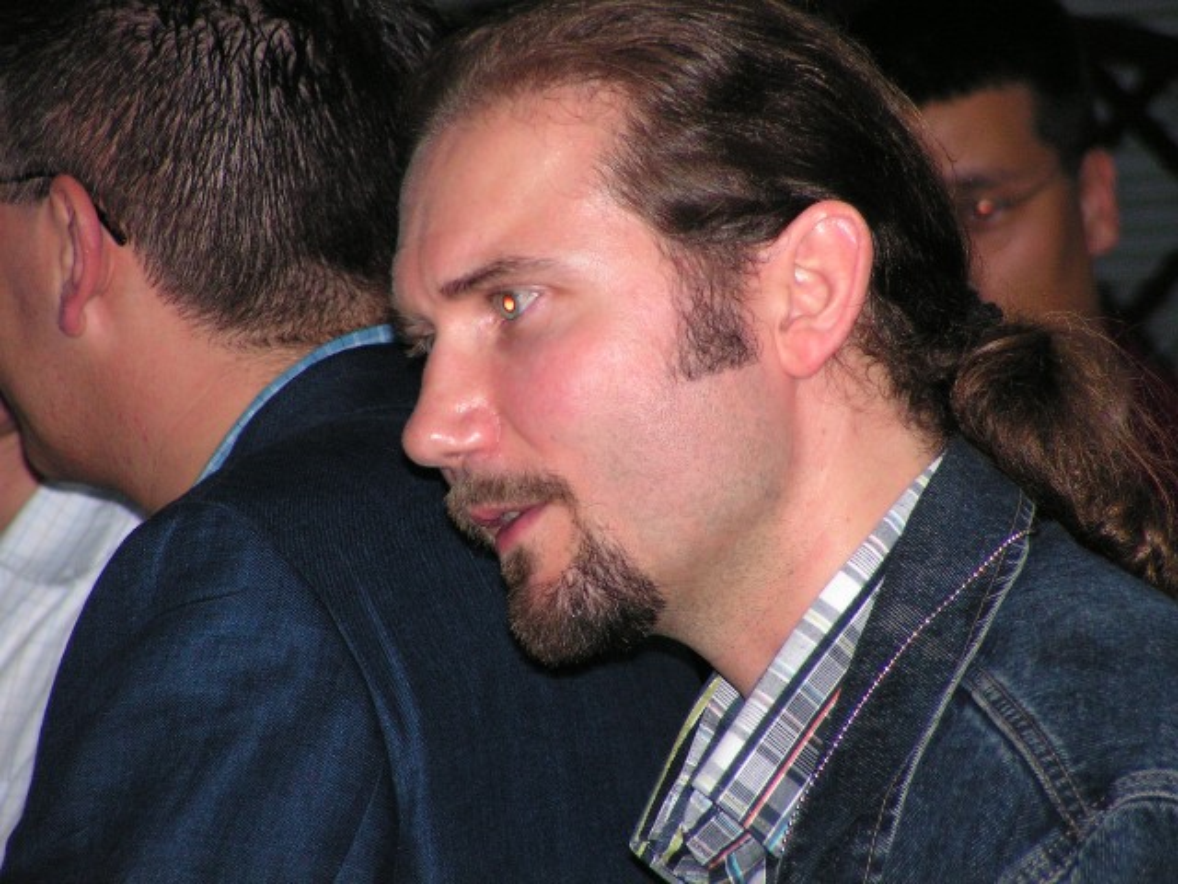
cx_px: 589
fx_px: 8576
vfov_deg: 5.9
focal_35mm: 252
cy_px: 442
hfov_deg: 7.9
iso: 200
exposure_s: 1/250
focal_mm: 42.1
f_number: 3.2
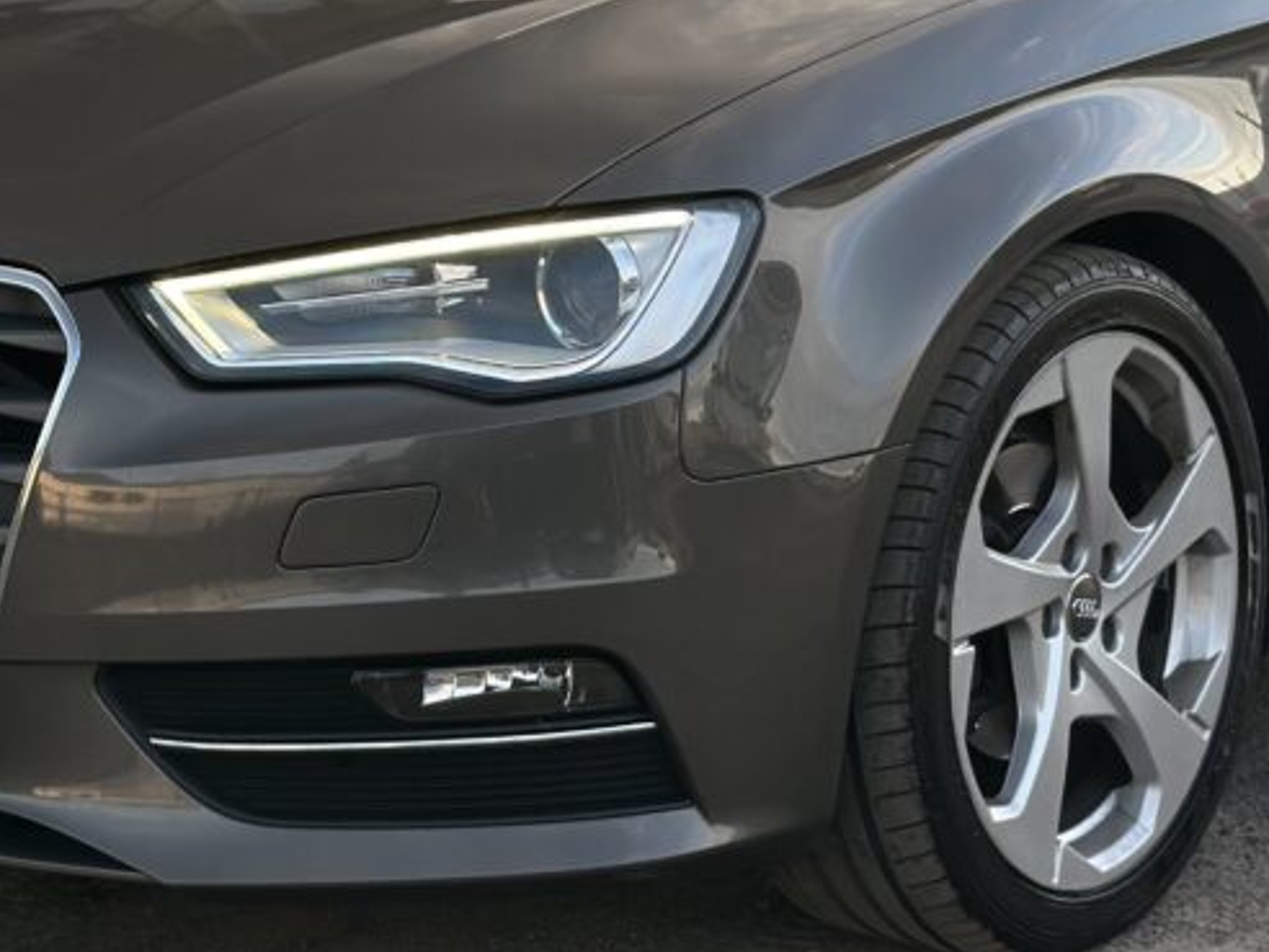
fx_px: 3666
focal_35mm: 100
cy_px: 237
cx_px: 534
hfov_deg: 19.6
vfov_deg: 14.7
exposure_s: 1/269
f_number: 1.78
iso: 80
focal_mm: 6.86
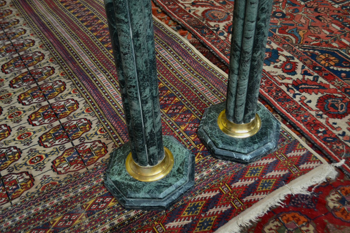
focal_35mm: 37
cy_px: 119
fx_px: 360
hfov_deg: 51.9
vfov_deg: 35.9
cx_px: 178
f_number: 4
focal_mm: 24
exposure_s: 1/60
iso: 720
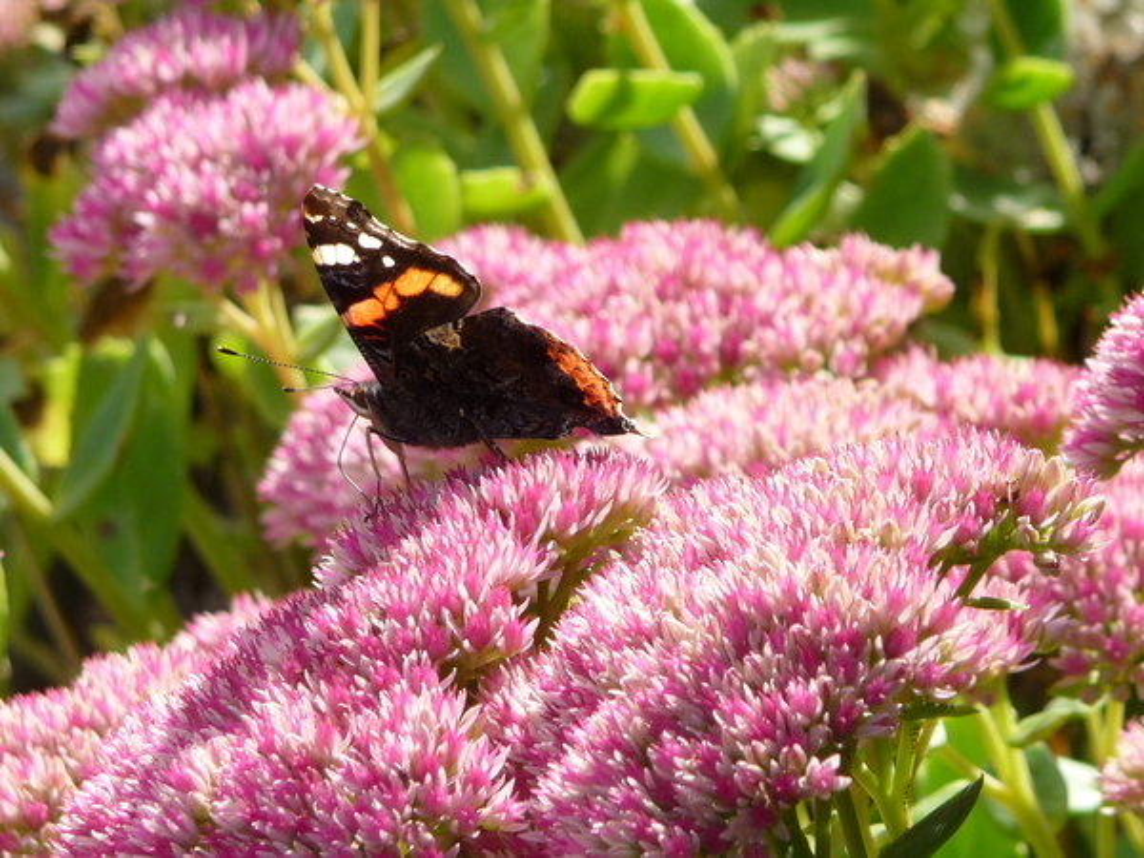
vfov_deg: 3.2
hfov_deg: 4.2
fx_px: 15599
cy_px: 429
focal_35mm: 472
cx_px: 572
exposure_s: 1/200
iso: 100
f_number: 4.9
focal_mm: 47
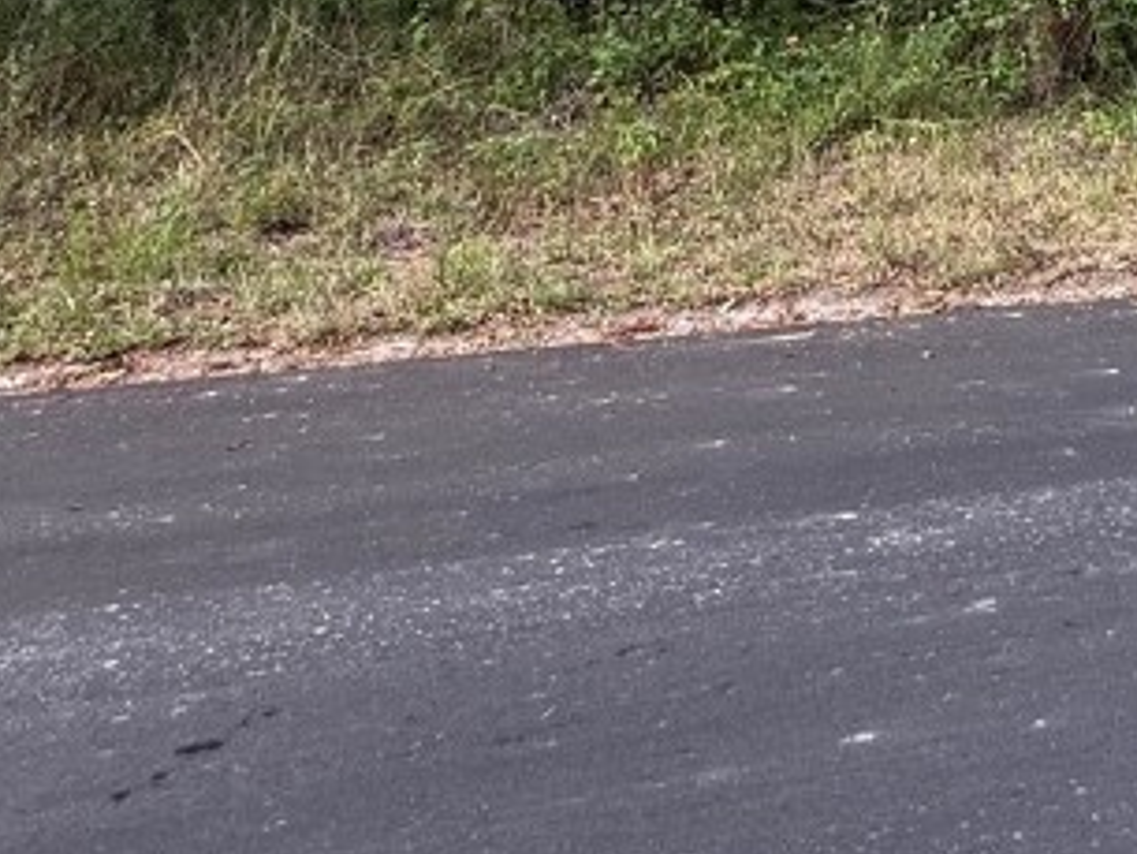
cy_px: -503
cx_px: 1189
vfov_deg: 23.3
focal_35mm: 47
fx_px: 1544
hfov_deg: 35.7
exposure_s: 1/154
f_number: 2.2
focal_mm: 2.22
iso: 64
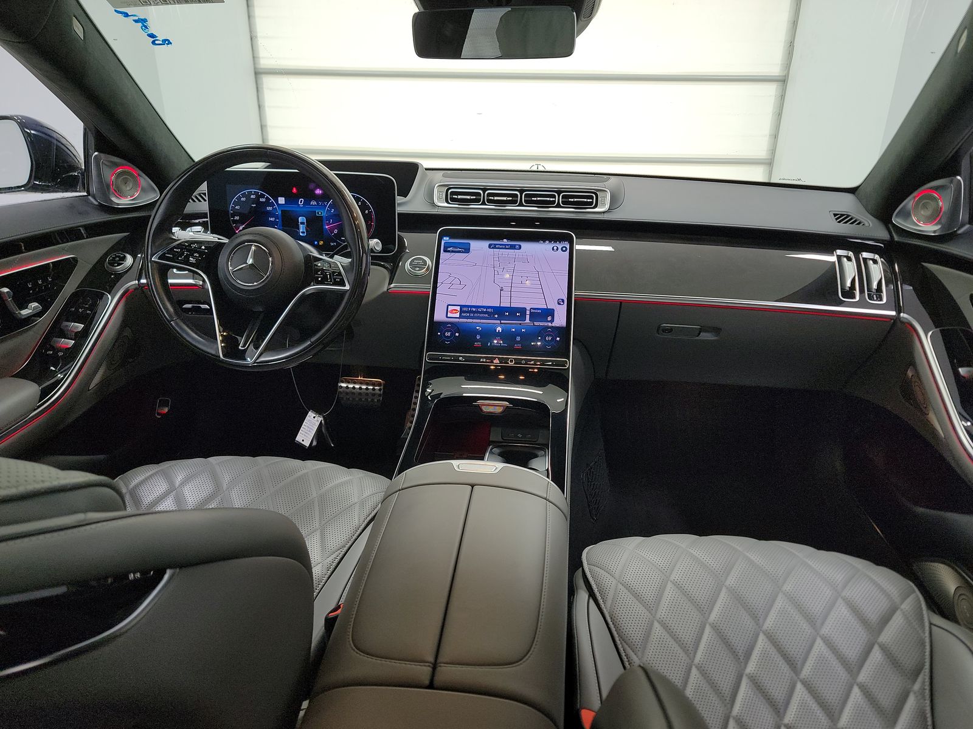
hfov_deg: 71.6
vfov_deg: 56.8
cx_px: 486
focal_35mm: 24
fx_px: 675
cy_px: 364
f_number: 1.8
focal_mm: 6.7
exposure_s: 1/59
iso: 110
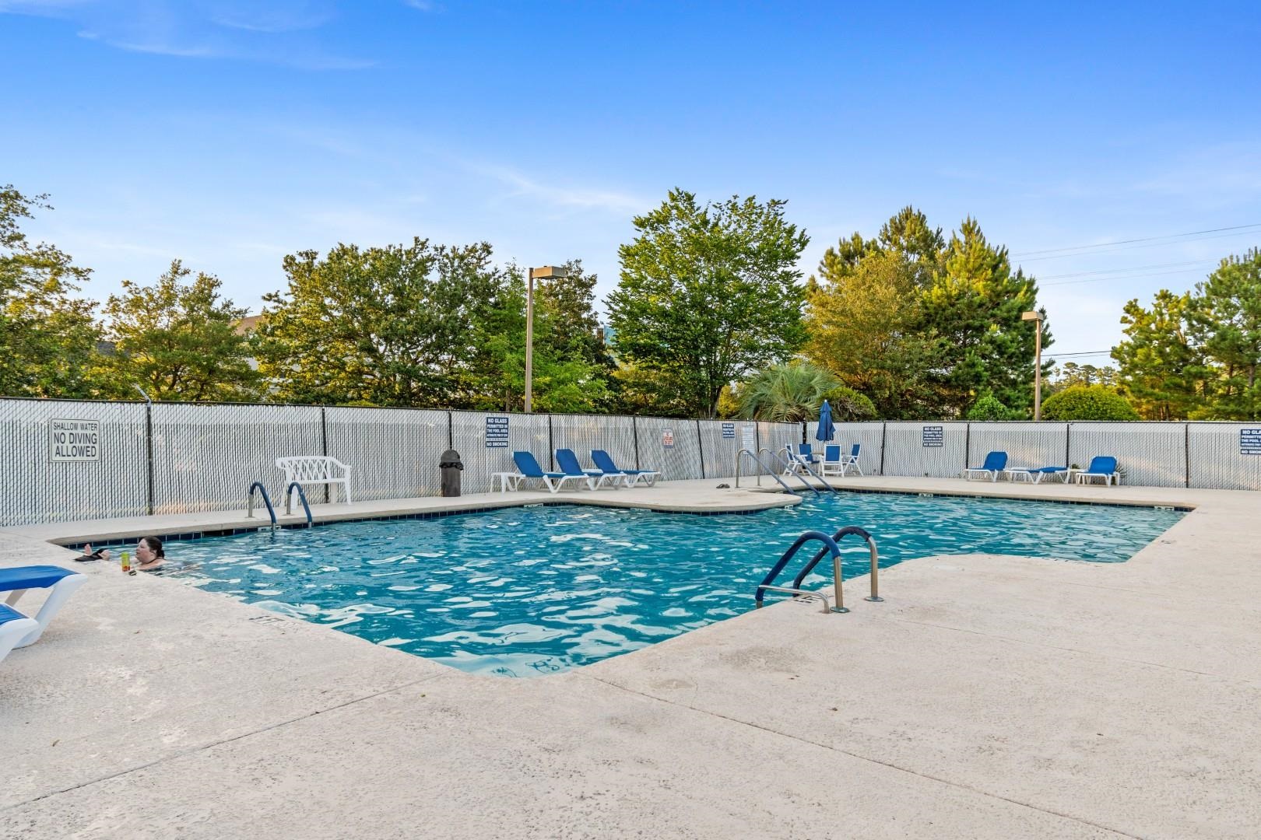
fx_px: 736
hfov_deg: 81.2
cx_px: 630
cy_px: 420
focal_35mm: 21
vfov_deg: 59.5
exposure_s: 1/160
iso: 100
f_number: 6.3
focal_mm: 14
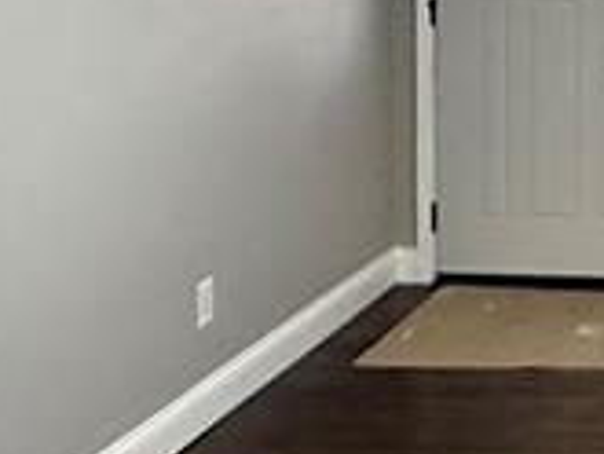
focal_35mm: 87
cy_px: -22
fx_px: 1519
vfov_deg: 16.6
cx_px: 857
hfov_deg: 20.0
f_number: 2.2
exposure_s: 1/60
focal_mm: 2.22
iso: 640
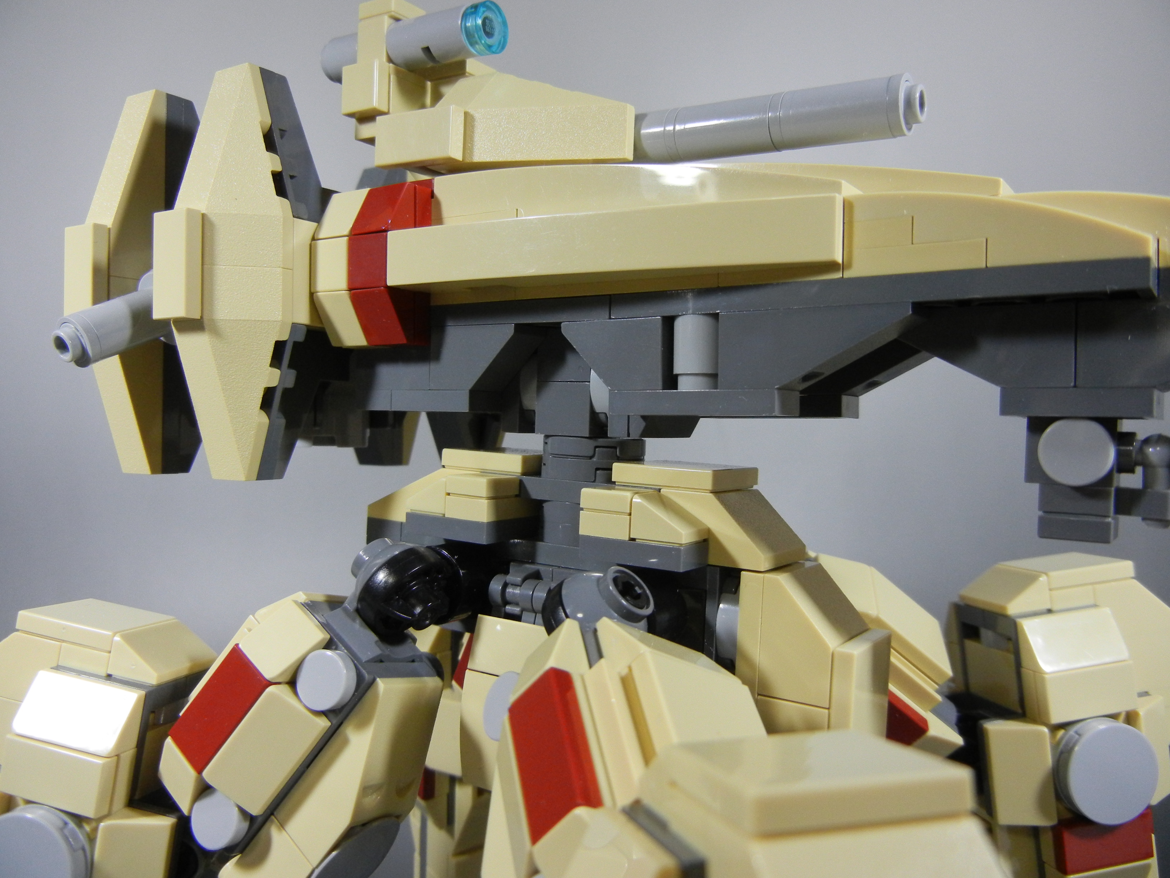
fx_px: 1014
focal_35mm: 30
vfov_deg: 46.8
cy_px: 439
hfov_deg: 60.0
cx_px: 585
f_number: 3.5
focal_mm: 5.4
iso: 400
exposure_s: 1/58
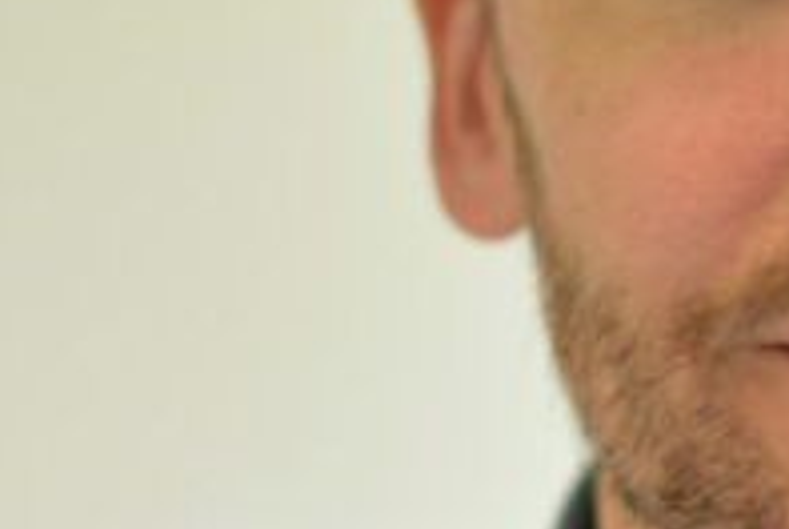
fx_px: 5707
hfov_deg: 7.8
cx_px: 953
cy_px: 172
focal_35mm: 260
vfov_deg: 5.3
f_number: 1.4
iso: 400
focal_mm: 50
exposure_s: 1/320
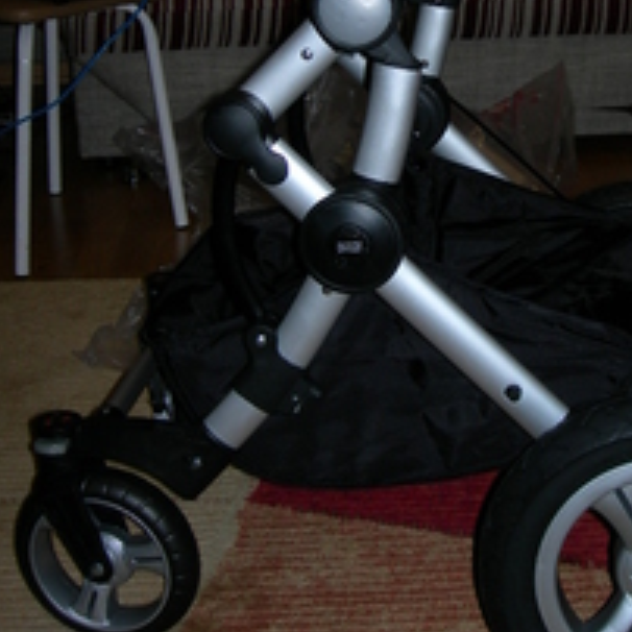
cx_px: 463
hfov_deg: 22.9
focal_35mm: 75
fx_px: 1549
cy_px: 81
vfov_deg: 22.6
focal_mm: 7.8
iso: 50
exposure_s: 1/60.1
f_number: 2.8
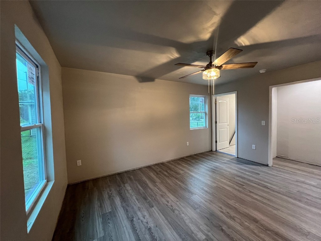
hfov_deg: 106.2
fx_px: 121
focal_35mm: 13
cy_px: 120
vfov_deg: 89.9
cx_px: 160
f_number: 1.8
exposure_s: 1/60
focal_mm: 1.57
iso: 400
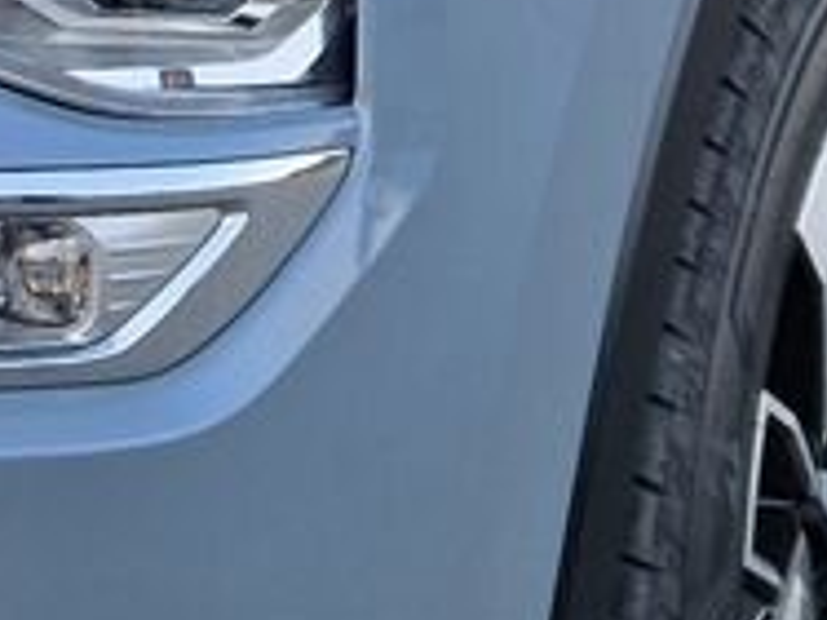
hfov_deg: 14.9
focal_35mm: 126
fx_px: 3008
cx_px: -261
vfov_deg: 11.4
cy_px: -213
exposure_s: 1/50
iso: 64
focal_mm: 5.4
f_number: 1.8
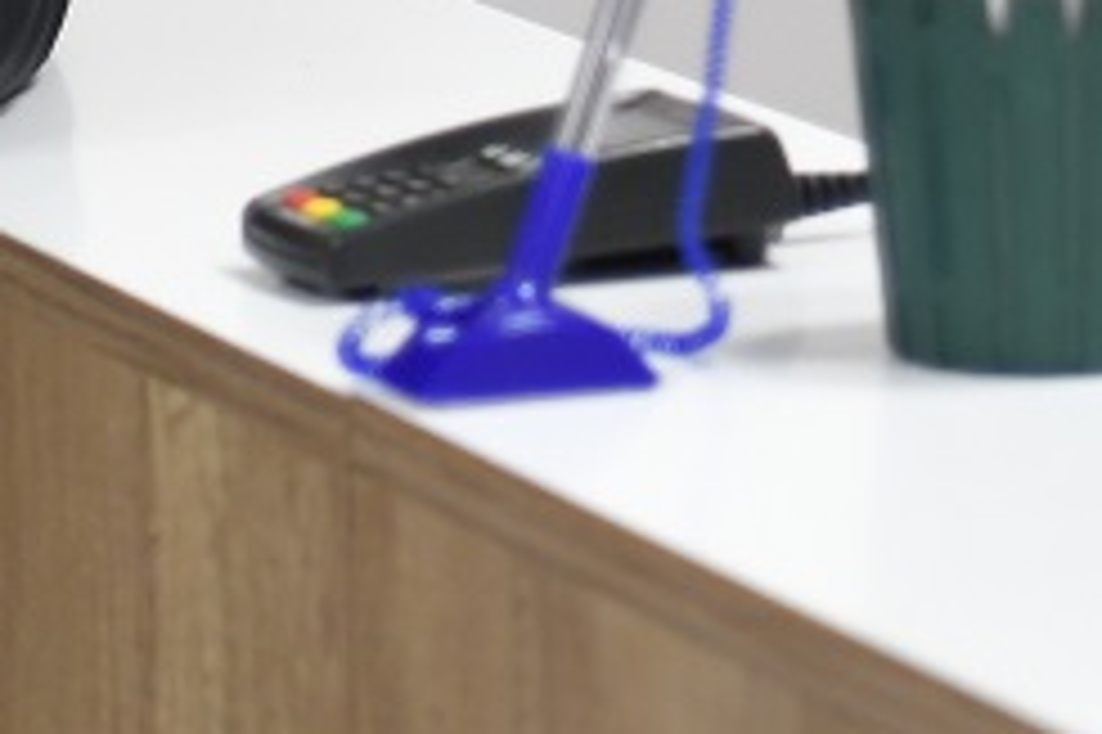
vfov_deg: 4.0
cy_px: -937
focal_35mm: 337
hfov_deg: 6.1
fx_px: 10309
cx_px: 1035
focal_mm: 55
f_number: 2.8
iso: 1000
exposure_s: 1/160
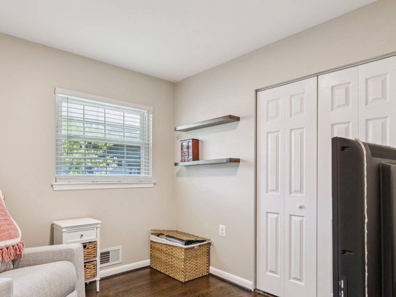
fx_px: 275
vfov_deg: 56.4
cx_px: 185
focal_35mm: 24
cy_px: 177
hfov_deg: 71.5
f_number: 7.1
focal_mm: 15
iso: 100
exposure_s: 1/5
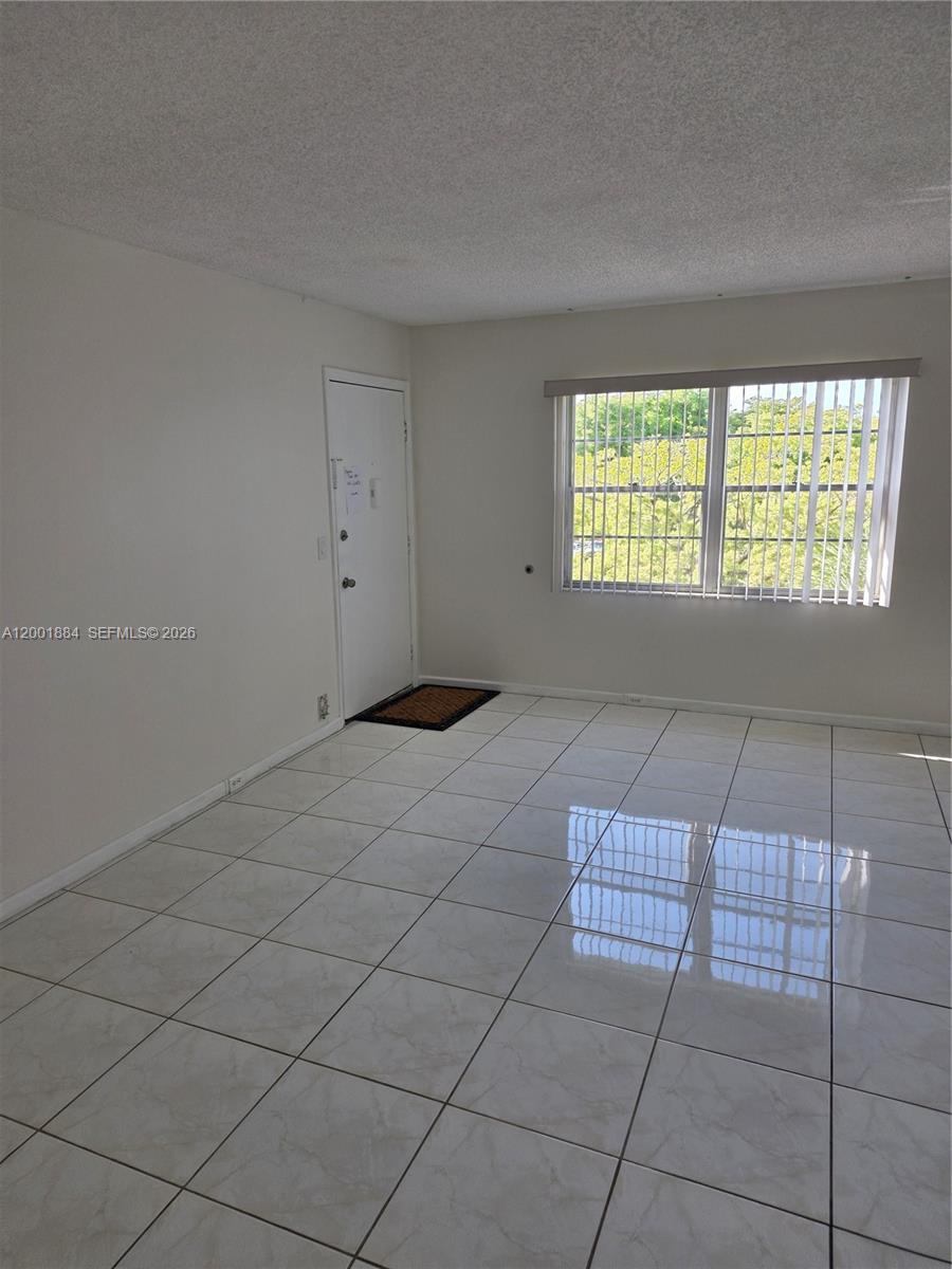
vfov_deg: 73.9
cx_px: 476
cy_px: 634
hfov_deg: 58.9
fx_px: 843
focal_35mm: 23
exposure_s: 1/180
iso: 32
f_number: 1.7
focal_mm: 6.25
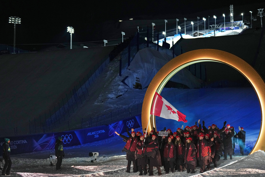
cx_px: 132
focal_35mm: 70
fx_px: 515
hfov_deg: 28.8
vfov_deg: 19.5
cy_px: 88
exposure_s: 1/400
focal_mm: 70
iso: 2500
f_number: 2.8
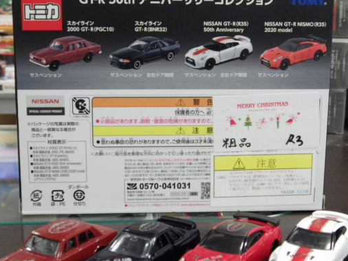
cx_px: 177
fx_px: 744
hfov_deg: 26.3
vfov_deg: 19.9
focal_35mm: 74
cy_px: 154
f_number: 4
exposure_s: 1/40
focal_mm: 10.7
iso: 800
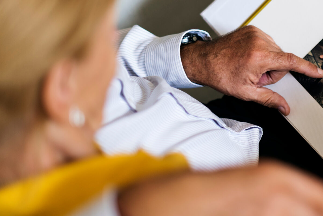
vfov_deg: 12.8
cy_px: 101
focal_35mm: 107
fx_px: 961
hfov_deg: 18.5
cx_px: 330
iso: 200
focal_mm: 50
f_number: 1.8
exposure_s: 1/125
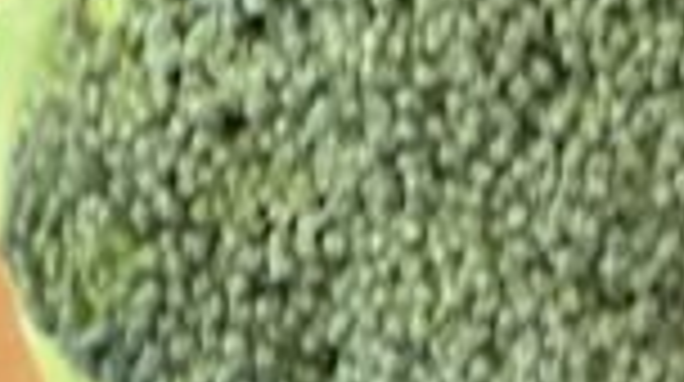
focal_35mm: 213
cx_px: 1269
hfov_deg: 9.6
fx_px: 3858
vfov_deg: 5.7
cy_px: 144
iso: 320
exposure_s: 1/54
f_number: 1.8
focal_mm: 3
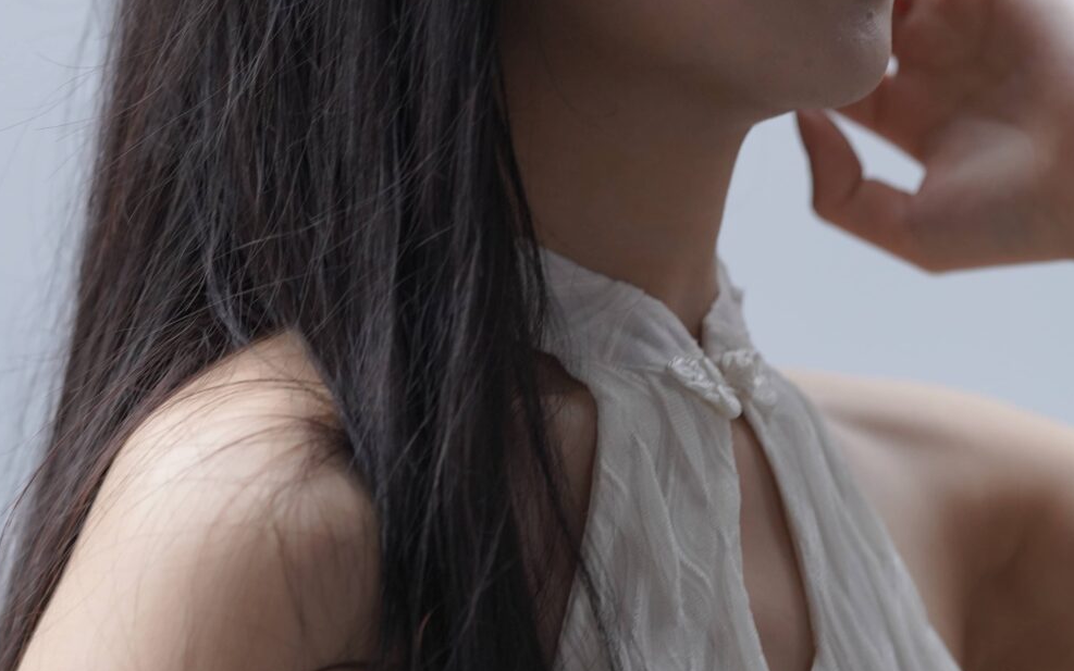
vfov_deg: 3.7
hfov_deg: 5.9
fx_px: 10450
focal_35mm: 357
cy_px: 492
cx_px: 394
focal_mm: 135
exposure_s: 1/500
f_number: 2.2
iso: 500
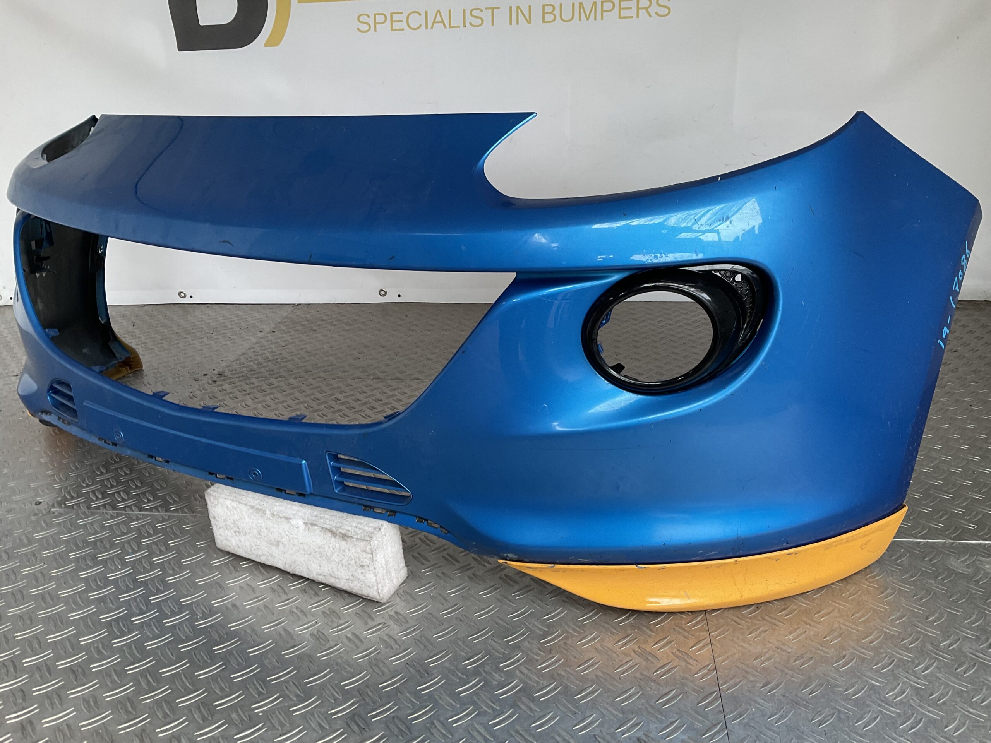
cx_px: 496
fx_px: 830
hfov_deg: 61.7
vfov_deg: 48.2
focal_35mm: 29
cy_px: 372
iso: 50
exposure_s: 1/50
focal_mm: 3
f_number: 1.8
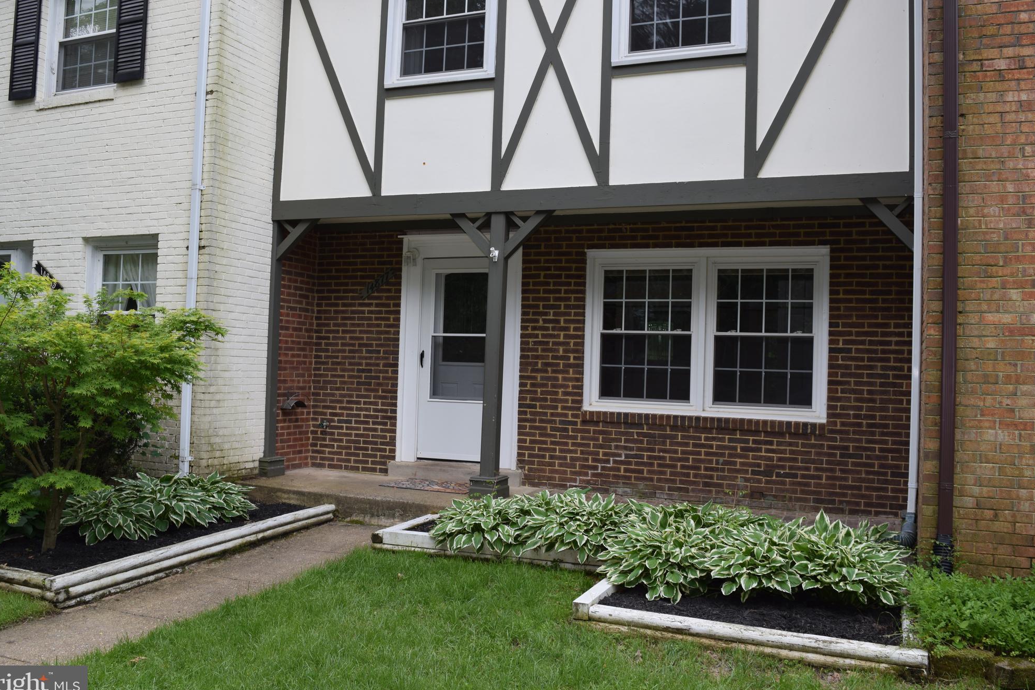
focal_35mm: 33
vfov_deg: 40.5
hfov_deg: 57.9
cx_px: 506
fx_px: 935
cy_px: 348
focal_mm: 21
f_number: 6.3
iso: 100
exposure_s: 1/100
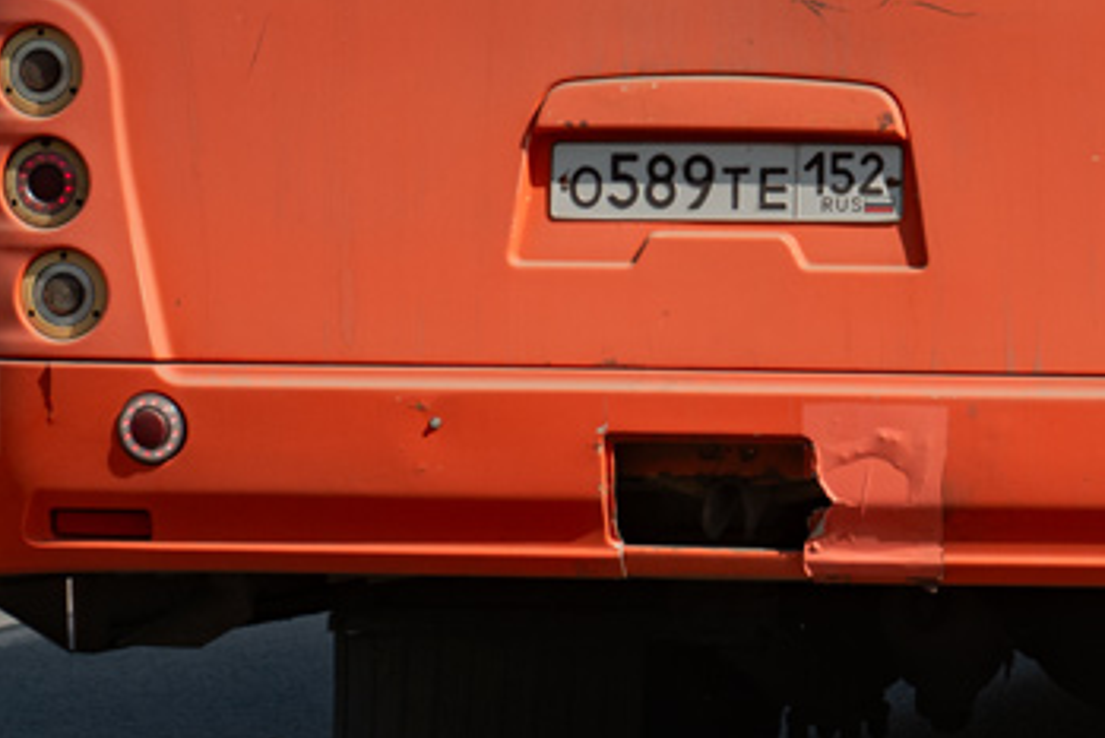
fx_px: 15691
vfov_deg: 2.7
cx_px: 994
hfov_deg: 4.0
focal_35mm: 511
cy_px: -306
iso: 100
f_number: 5.6
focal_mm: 85
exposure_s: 1/500
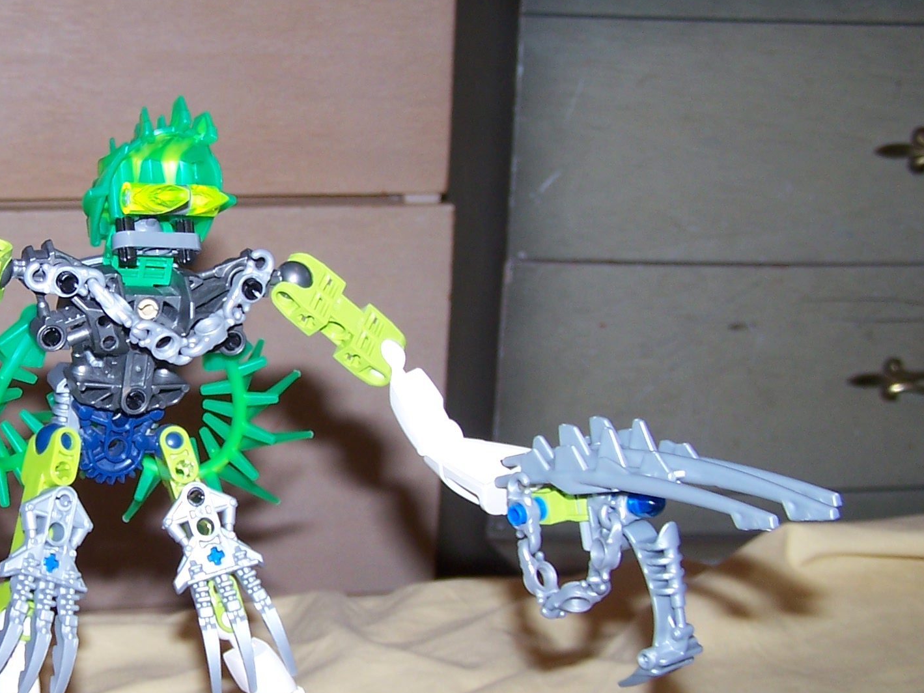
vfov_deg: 21.3
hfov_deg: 27.5
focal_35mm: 69
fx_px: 1842
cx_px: 158
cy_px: 394
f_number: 2.8
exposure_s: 1/60
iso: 80
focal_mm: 6.3
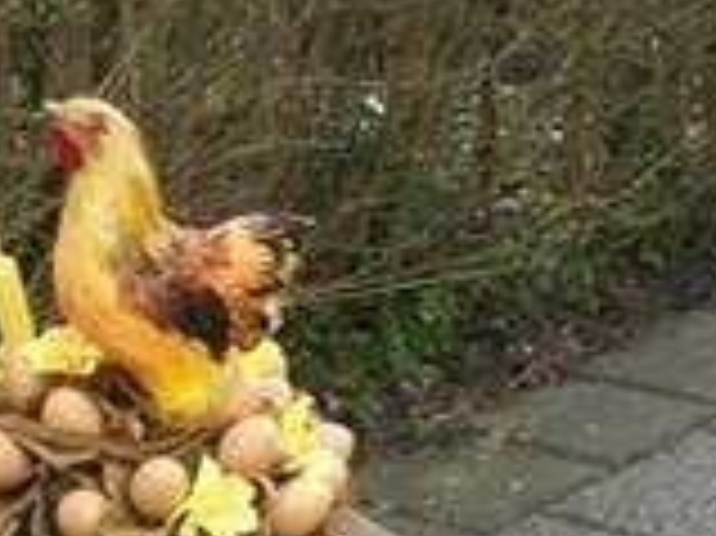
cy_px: 824
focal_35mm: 121
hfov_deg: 16.2
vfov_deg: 11.7
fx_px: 2501
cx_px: 189
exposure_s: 1/30
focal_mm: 5.7
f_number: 8.8
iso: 80
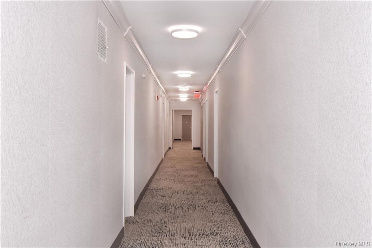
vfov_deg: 36.8
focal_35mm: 36
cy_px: 124
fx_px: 372
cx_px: 186
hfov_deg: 53.1
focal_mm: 24
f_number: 11
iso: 800
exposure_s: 1/80
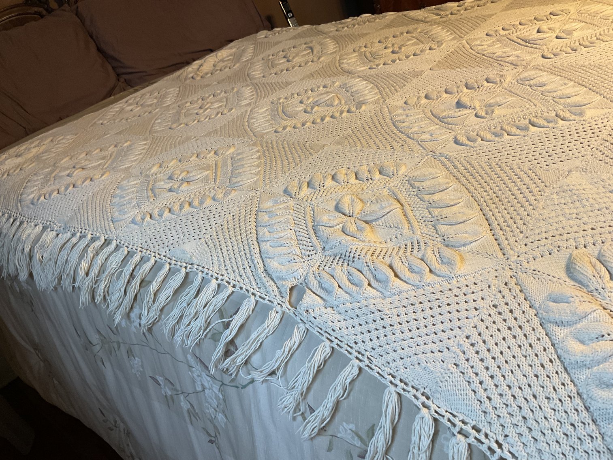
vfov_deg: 48.2
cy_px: 230
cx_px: 306
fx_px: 514
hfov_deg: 61.7
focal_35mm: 29
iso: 100
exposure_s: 1/60
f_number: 1.8
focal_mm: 3
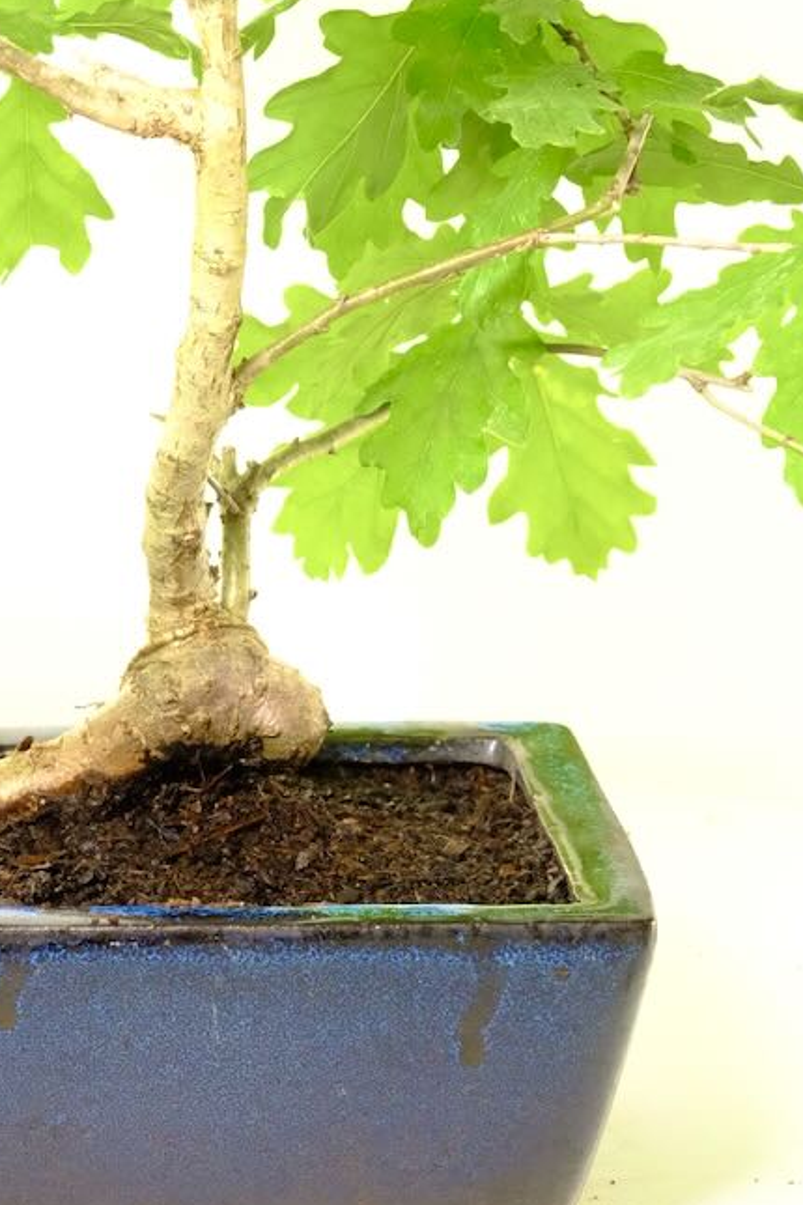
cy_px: 198
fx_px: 4450
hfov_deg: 10.2
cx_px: 50
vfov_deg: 15.3
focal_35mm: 133
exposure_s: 1/30
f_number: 9
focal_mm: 44.7
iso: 3200
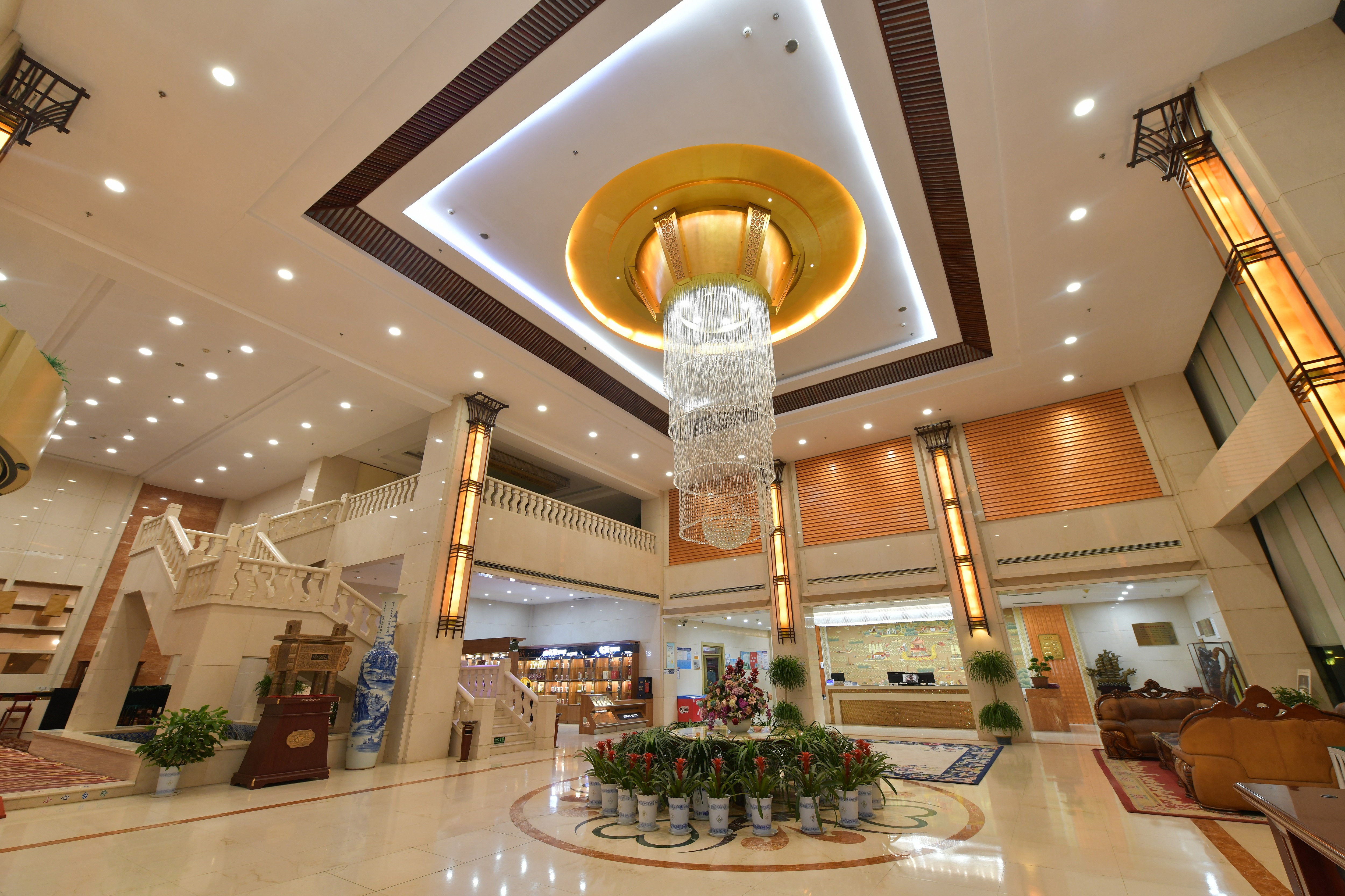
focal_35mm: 14
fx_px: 523
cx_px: 672
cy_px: 448
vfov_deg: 81.2
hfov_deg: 104.3
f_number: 5.6
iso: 640
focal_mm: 14
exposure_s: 1/25
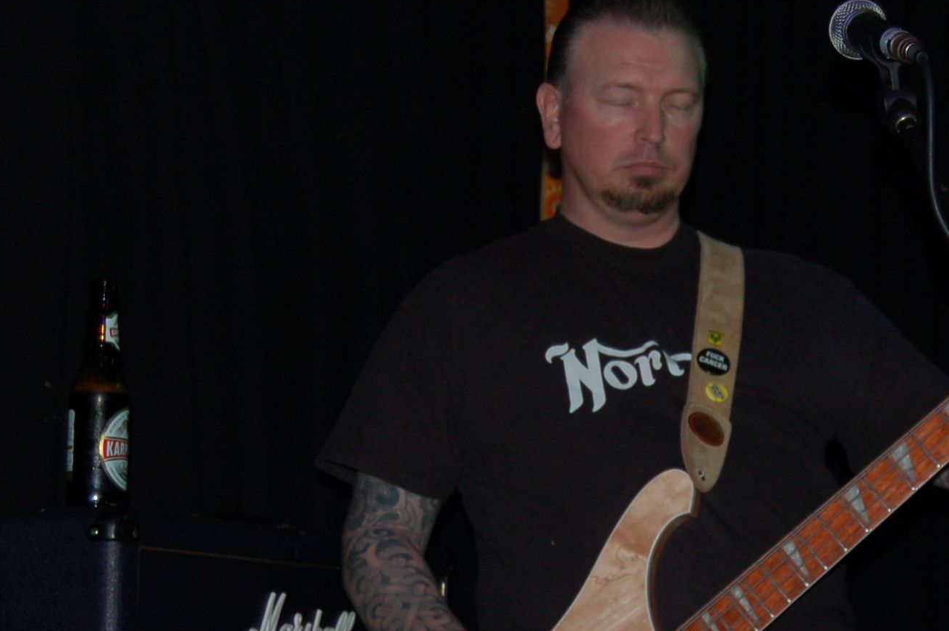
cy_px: 333
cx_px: 736
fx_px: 3082
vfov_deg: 11.7
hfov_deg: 17.4
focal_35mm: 117
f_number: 4.5
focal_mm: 34
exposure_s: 1/60
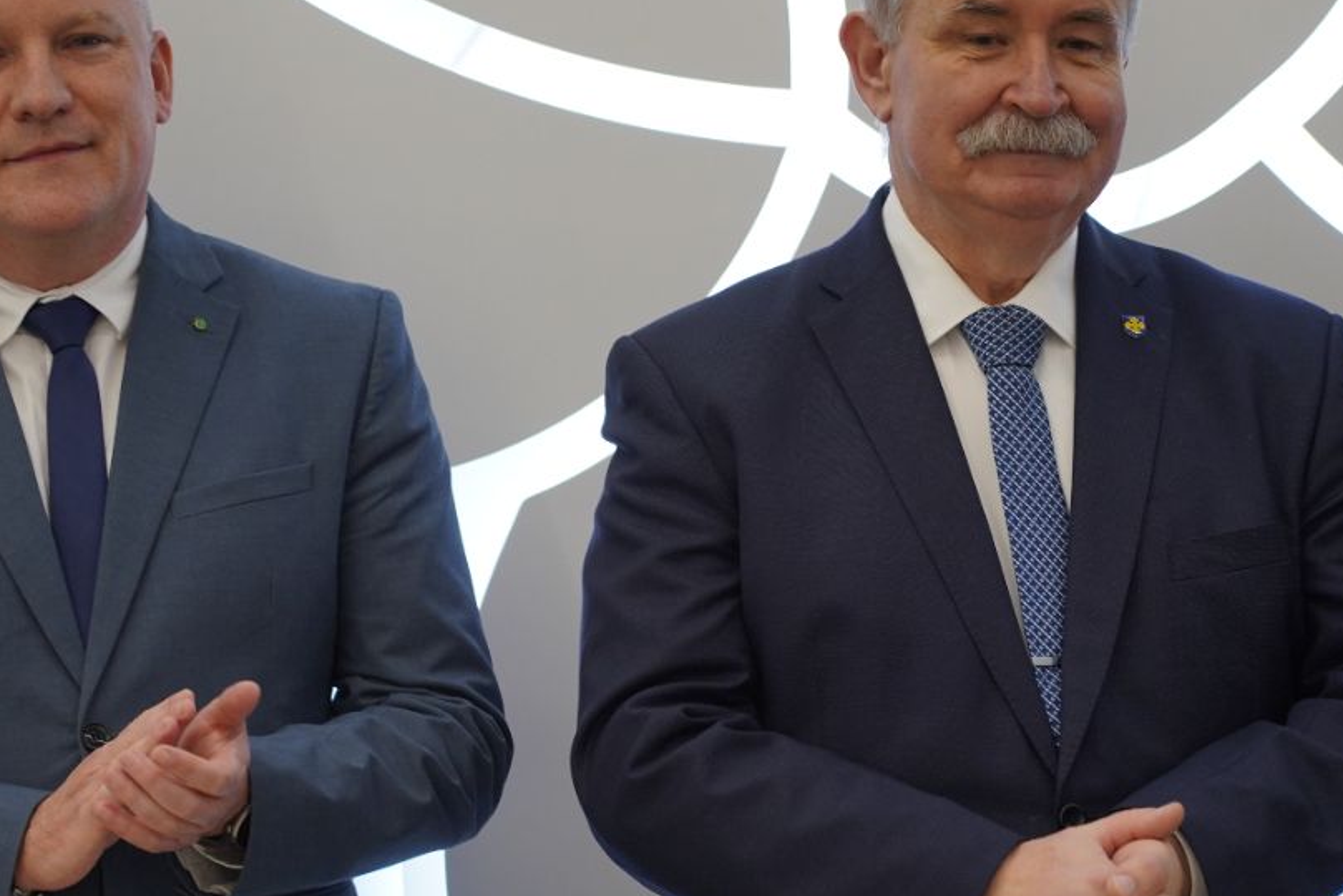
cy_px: 436
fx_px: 5933
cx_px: 694
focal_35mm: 159
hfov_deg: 12.9
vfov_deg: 8.6
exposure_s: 1/125
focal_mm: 99
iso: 1000
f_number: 4
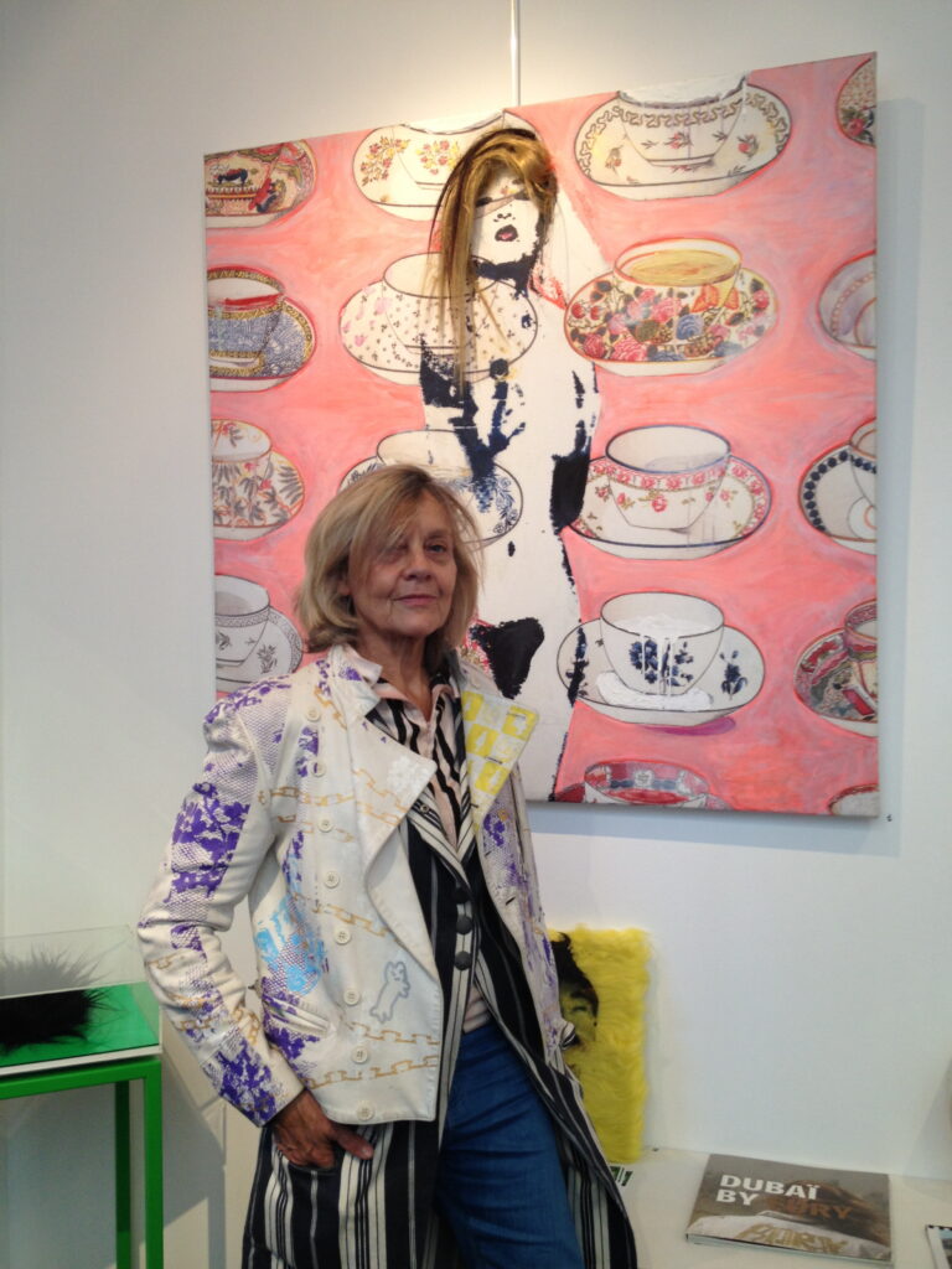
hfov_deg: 40.7
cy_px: 634
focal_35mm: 35
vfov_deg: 52.6
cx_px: 476
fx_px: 1283
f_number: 2.4
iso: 64
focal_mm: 4.28
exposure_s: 1/24
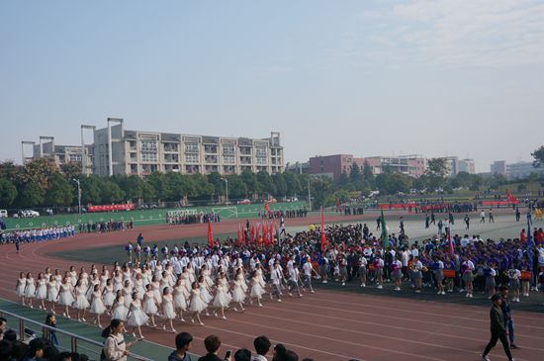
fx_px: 521
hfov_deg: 55.2
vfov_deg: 38.2
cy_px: 180
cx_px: 272
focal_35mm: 34
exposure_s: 1/2000
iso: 250
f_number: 4
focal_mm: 23
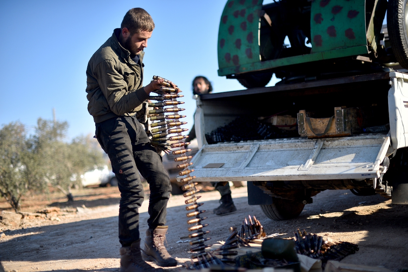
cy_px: 136
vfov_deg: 27.0
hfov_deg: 39.6
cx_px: 204
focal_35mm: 50
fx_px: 567
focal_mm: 50
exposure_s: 1/5000
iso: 160
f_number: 1.6
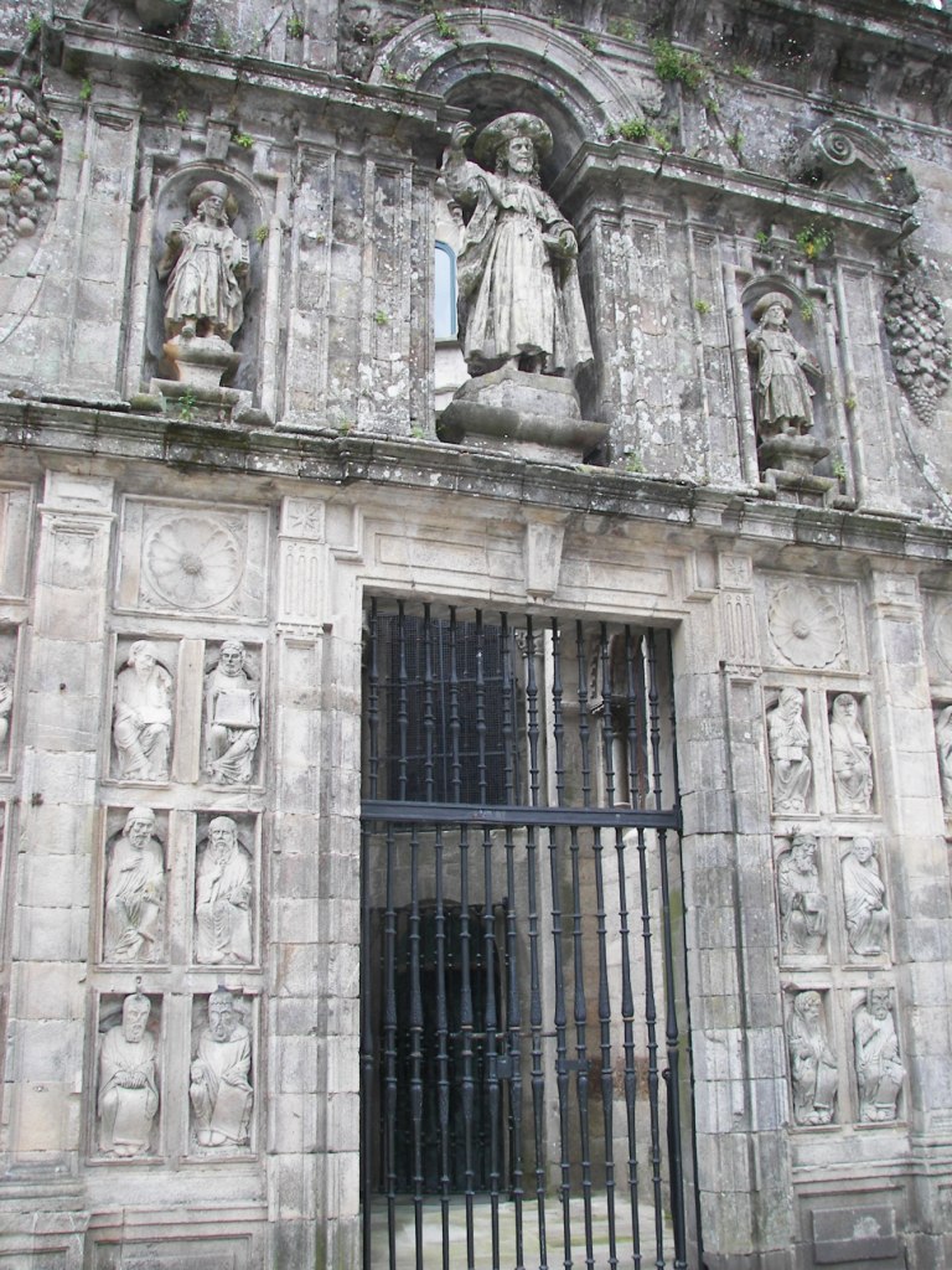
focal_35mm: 36
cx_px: 476
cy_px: 635
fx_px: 1320
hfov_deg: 39.7
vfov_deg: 51.4
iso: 50
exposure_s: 1/200
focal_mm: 6
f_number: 2.8
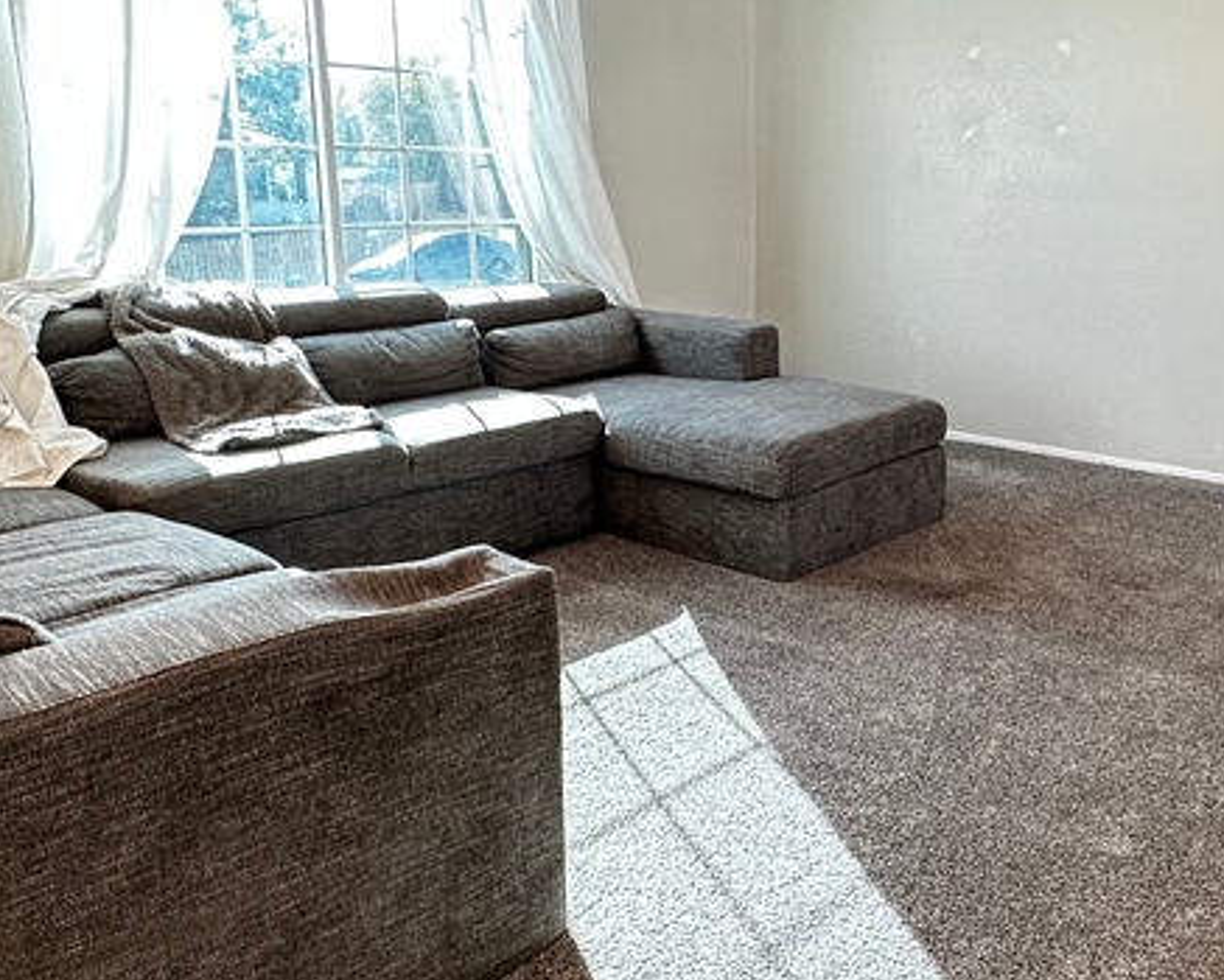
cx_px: 823
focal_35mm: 32
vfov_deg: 45.7
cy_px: 420
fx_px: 1160
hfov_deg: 54.4
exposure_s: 1/120
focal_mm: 2.22
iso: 200
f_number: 2.2
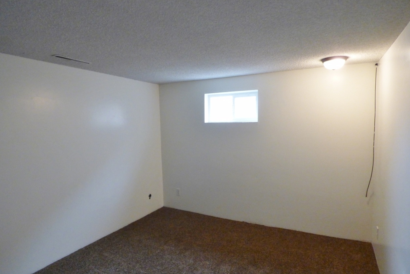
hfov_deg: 81.2
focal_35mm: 21
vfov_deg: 59.4
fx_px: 239
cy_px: 148
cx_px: 204
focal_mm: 3.58
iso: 400
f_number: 5
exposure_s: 1/20
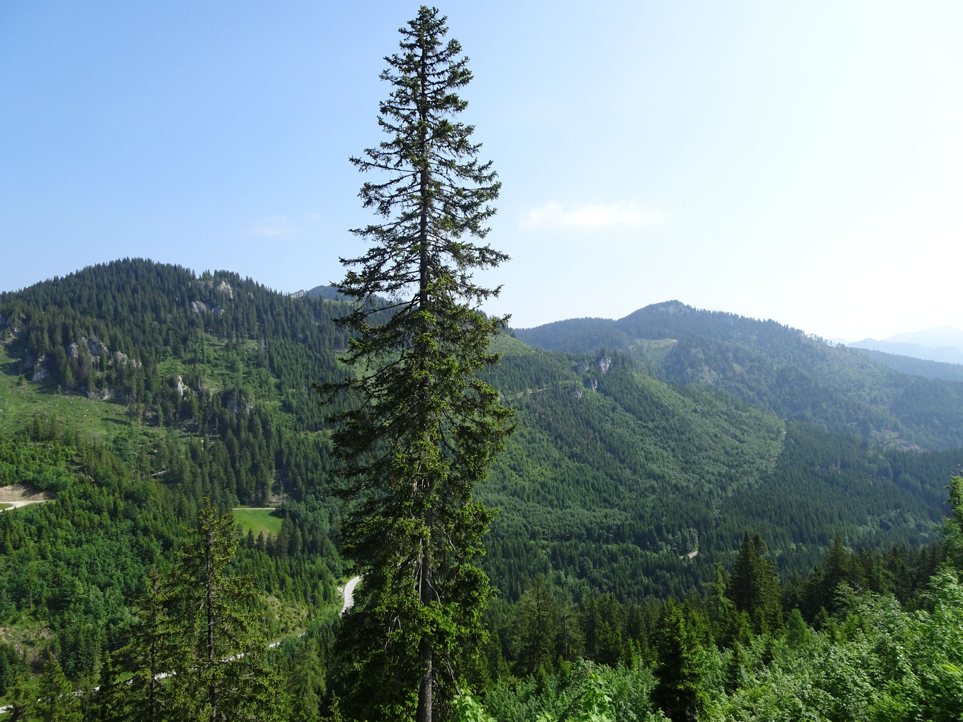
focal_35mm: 24
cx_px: 482
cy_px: 361
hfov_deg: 71.6
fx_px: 668
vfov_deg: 56.8
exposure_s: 1/640
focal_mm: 4.1
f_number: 3.5
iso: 80
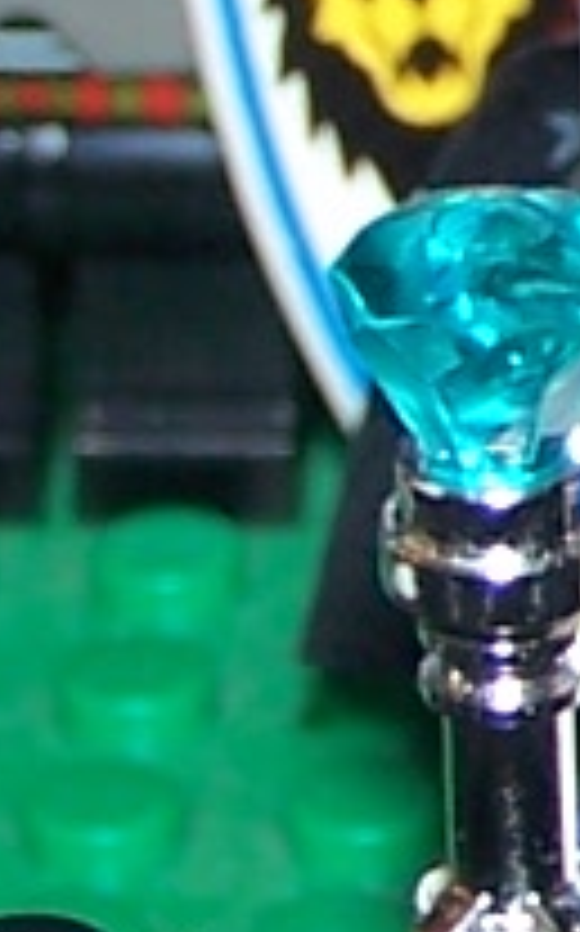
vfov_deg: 4.2
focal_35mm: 501
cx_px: 2212
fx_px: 12697
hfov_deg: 2.6
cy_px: 5
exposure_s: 1/60
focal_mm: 9.8
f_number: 3.2
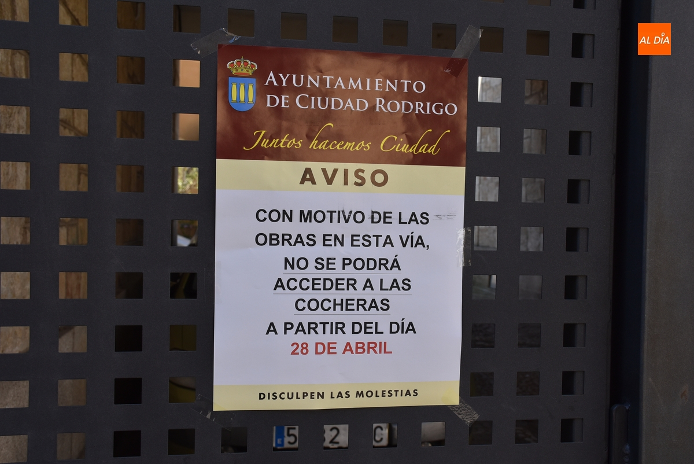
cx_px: 347
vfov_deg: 34.3
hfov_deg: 49.5
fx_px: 752
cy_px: 232
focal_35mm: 39
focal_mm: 26
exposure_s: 1/250
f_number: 8
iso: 400
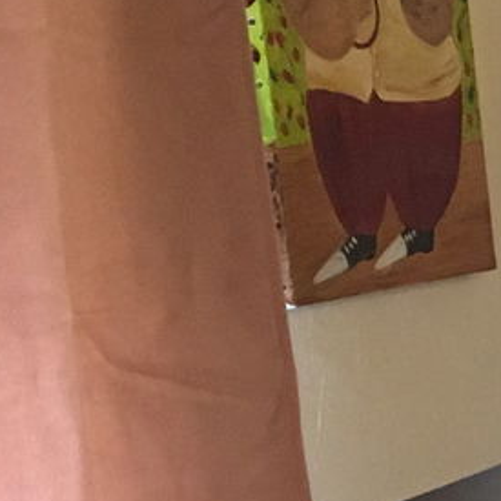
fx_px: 2440
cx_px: 1436
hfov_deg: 9.5
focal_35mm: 149
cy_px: 455
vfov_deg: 11.6
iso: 250
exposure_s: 1/33
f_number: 2.2
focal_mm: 4.15
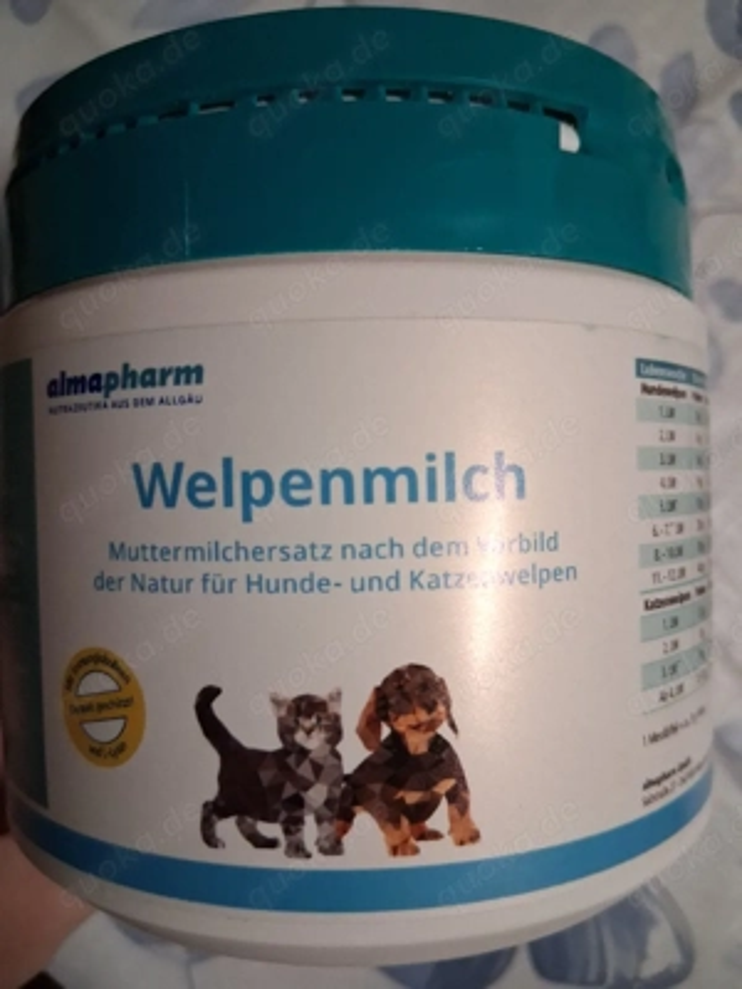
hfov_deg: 53.1
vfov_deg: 67.3
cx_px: 371
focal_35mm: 26
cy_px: 494
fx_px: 743
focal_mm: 3.98
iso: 400
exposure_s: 1/100
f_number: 1.8
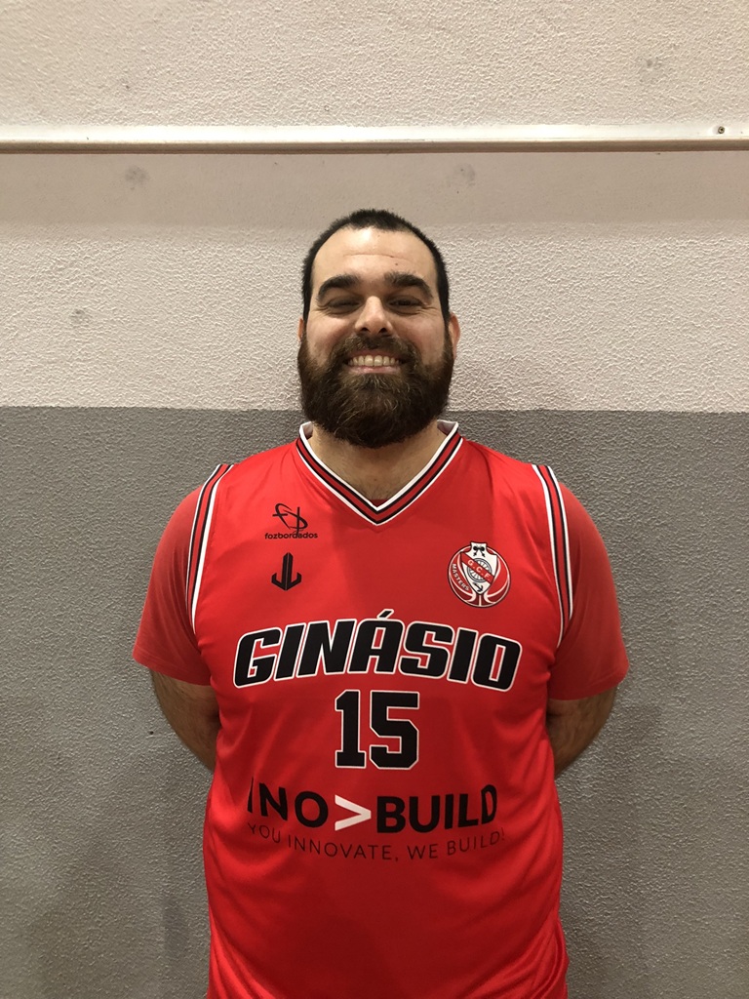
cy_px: 500
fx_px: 808
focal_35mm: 28
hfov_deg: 49.7
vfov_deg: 63.4
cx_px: 374
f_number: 1.8
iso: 100
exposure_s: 1/11
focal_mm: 3.99
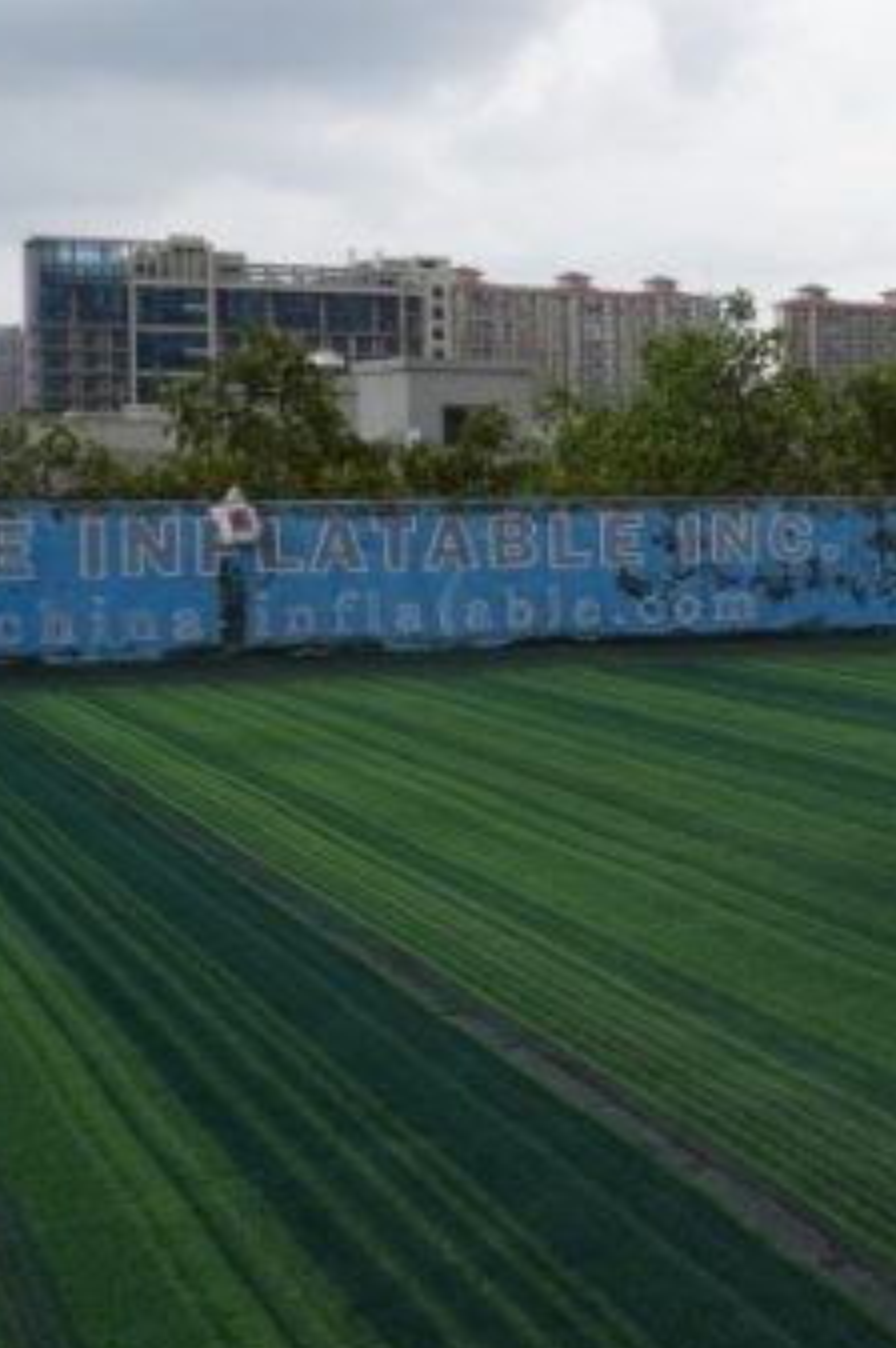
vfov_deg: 27.7
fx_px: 2731
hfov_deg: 14.5
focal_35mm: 73
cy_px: 562
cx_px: 1928
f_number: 8
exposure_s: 1/160
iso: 100
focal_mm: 16
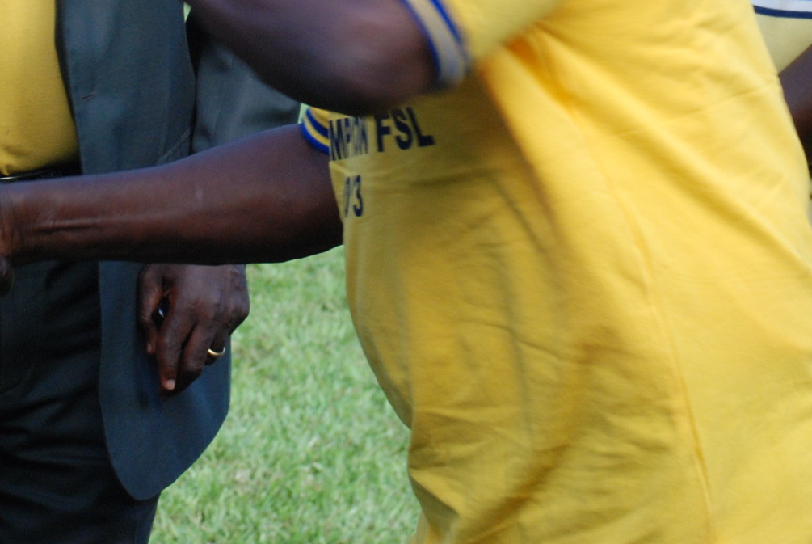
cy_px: -133
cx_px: 166
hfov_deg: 10.7
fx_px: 4314
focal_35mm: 191
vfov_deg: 7.2
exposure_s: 1/160
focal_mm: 50
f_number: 5.6
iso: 400
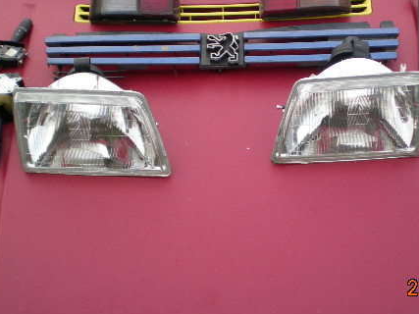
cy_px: 101
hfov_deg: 33.7
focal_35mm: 57
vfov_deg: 25.5
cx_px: 238
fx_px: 690
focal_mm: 6.3
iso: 50
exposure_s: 1/81.4
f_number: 3.1
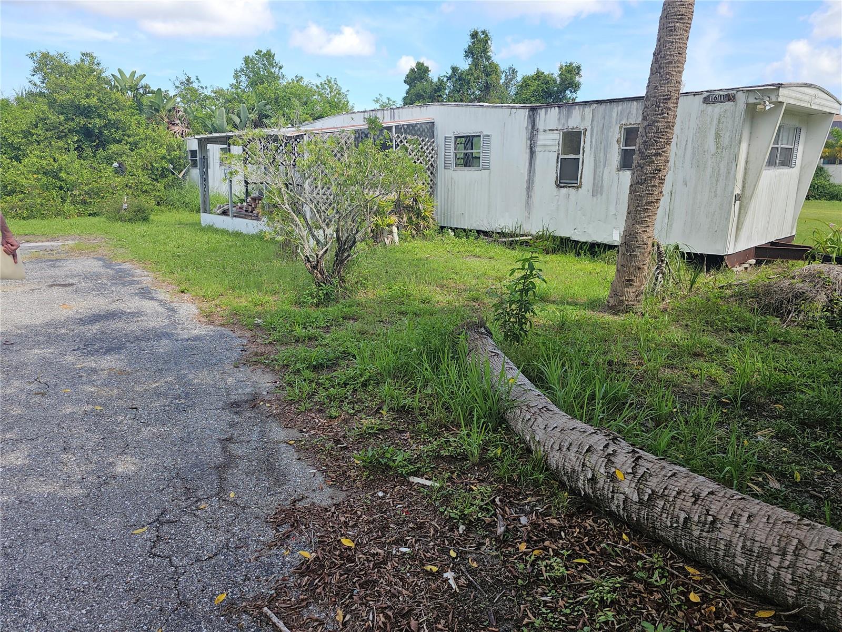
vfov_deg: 58.9
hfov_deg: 73.9
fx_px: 559
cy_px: 316
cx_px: 421
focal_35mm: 23
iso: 10
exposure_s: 1/283
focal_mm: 6.3
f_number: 1.7
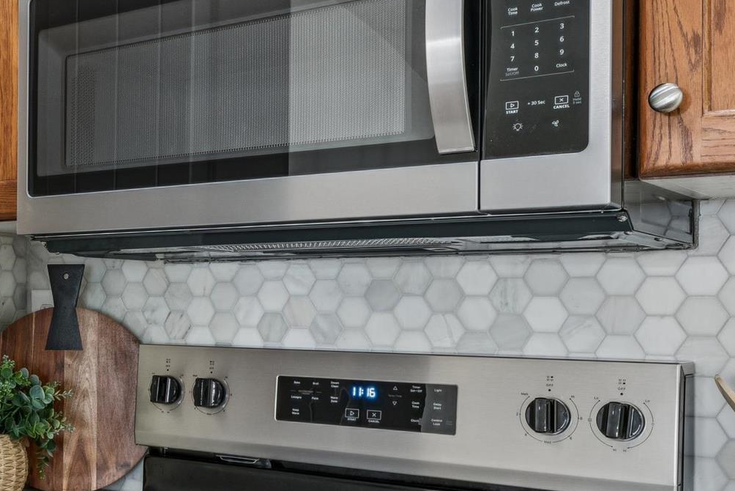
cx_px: -105
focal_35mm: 54
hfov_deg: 31.9
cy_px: 306
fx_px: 1099
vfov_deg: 25.1
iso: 400
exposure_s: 1/2
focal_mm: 17.6
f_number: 13
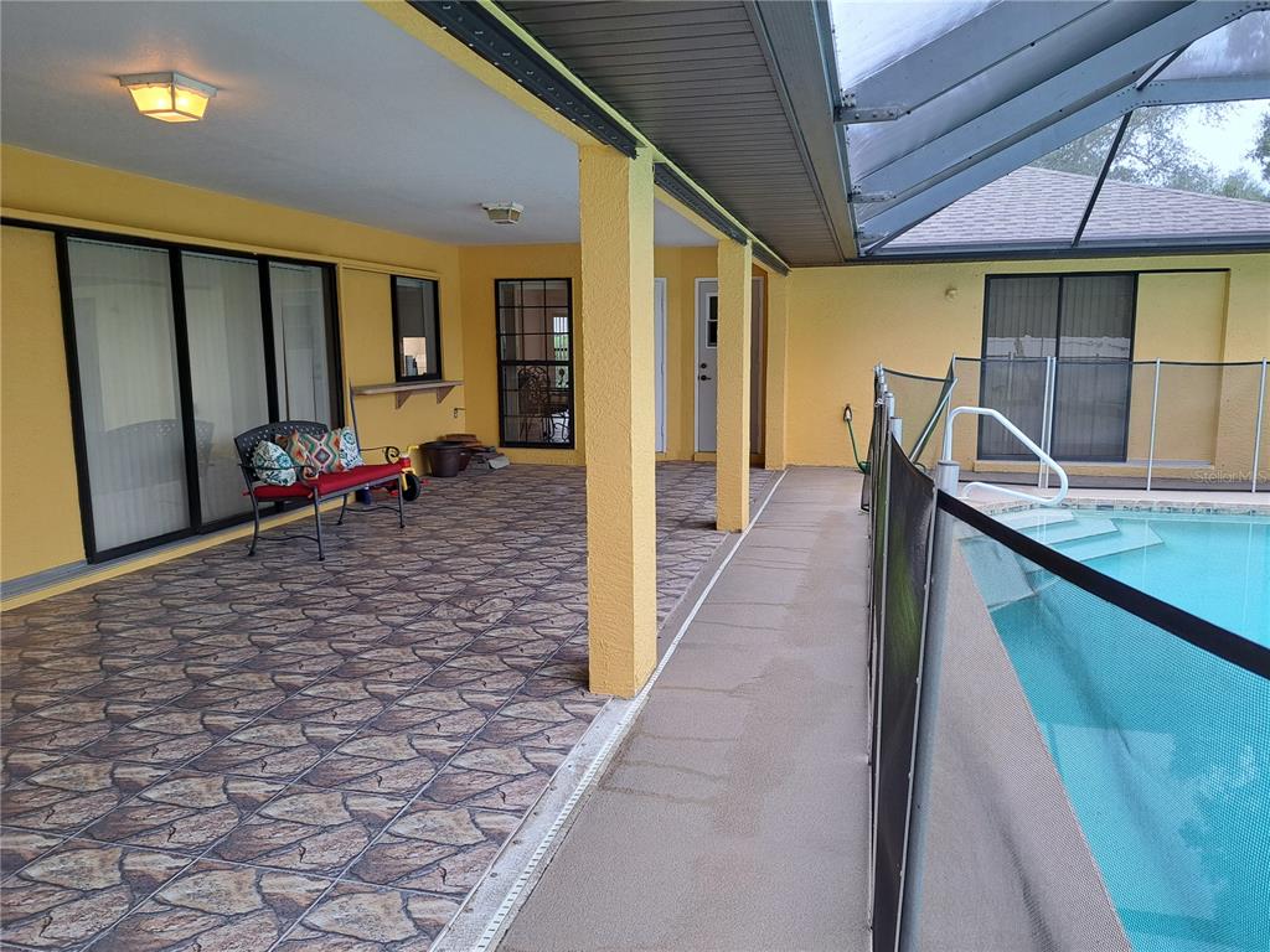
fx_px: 881
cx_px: 635
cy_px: 476
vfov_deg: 56.8
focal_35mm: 24
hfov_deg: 71.6
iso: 50
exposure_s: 1/120
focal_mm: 5.23
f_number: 1.8
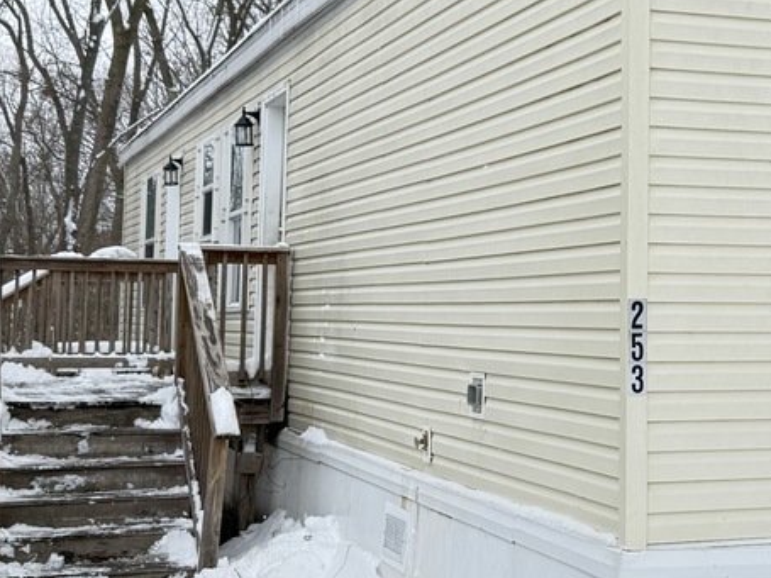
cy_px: 164
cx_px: 702
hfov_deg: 24.9
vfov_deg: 19.3
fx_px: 1692
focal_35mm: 76
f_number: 1.78
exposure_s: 1/1139
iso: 80
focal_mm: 6.76
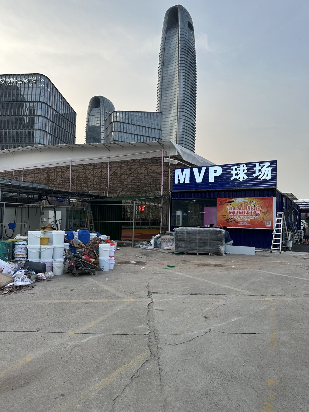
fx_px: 286
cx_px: 154
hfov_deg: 56.8
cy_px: 206
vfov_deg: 71.6
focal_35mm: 24
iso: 80
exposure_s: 1/1050
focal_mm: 6.86
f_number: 1.78
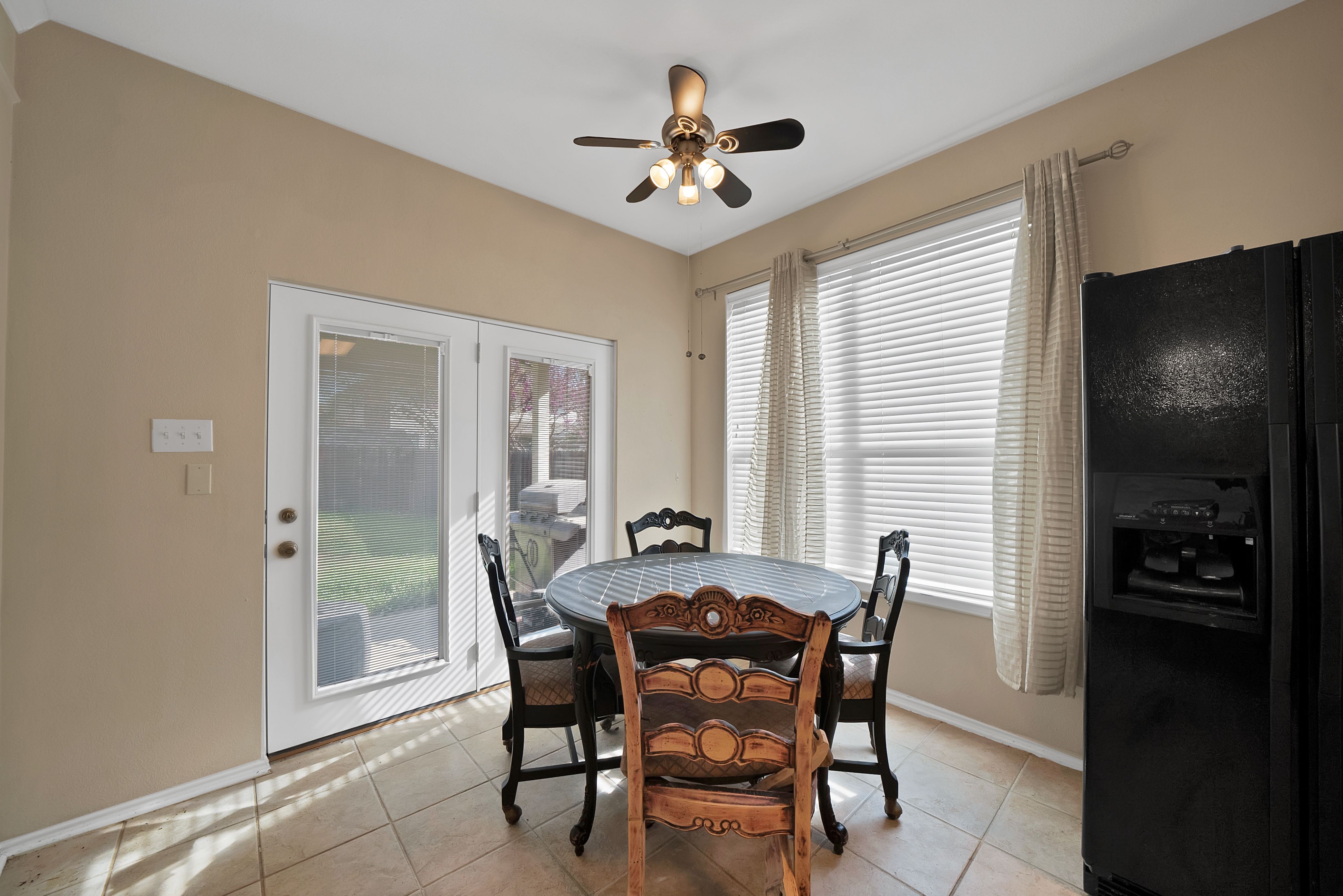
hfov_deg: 112.6
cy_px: 448
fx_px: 448
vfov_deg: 90.0
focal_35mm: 12
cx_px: 672
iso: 640
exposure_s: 1/13
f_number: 9
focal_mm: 12
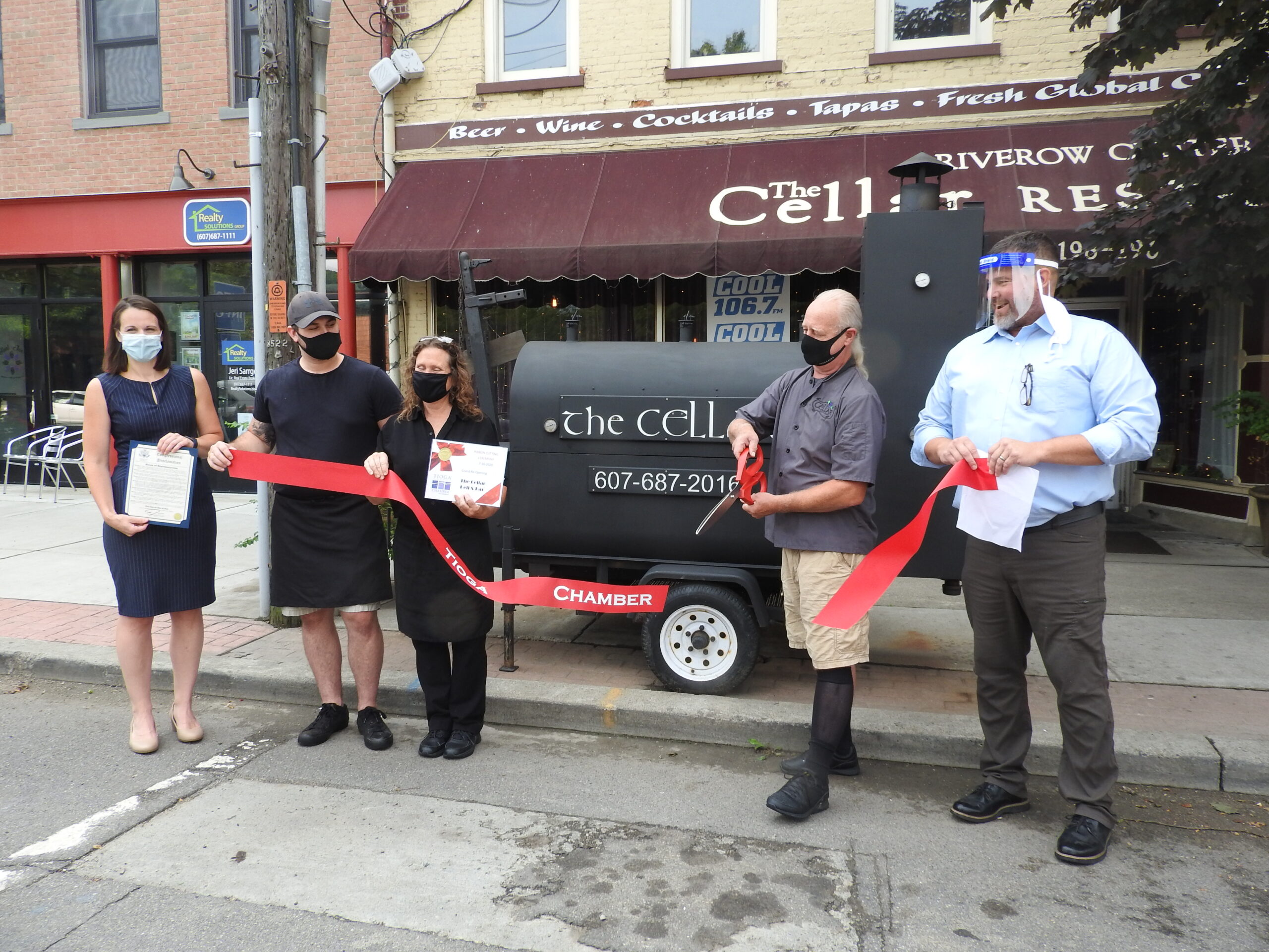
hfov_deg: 71.6
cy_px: 476
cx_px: 634
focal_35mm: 24
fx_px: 880
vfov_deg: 56.8
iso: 100
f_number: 3.3
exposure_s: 1/250
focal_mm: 4.3
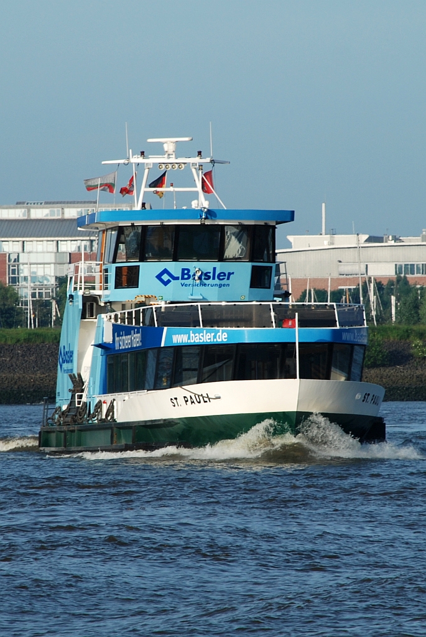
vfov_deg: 10.1
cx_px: 213
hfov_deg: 6.8
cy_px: 318
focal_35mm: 202
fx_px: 3586
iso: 100
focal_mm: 135
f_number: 5.6
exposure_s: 1/320
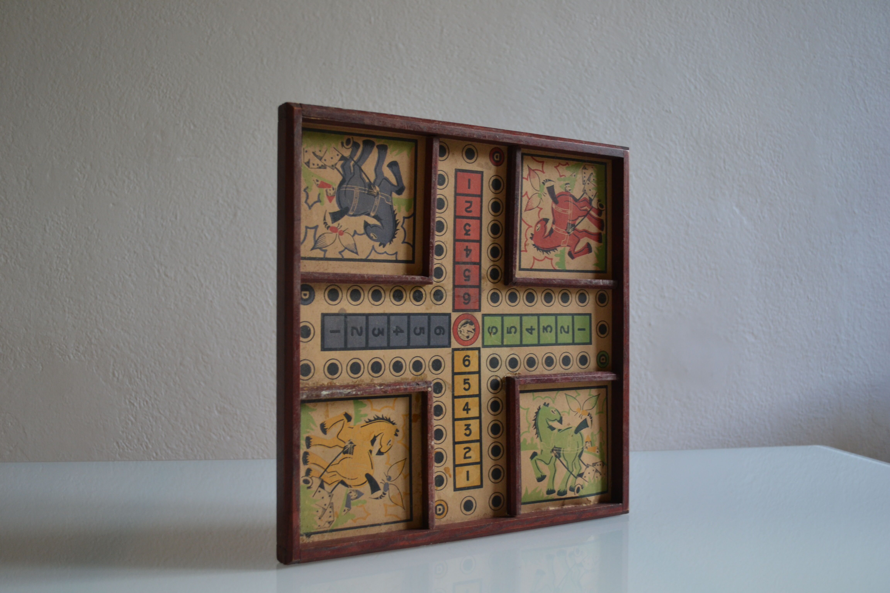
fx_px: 890
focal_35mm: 36
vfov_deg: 36.9
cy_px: 296
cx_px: 445
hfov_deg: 53.1
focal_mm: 24
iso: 400
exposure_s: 1/40
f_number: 4
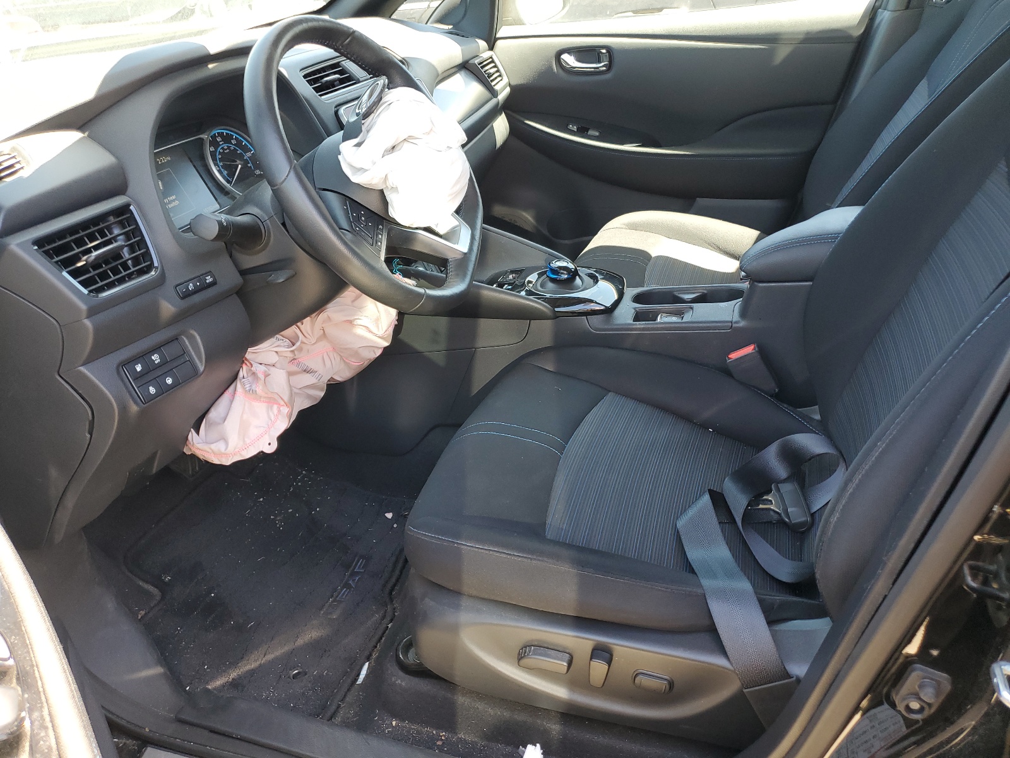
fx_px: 759
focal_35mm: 26
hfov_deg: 67.3
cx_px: 505
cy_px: 379
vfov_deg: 53.1
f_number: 1.5
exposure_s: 1/120
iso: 57
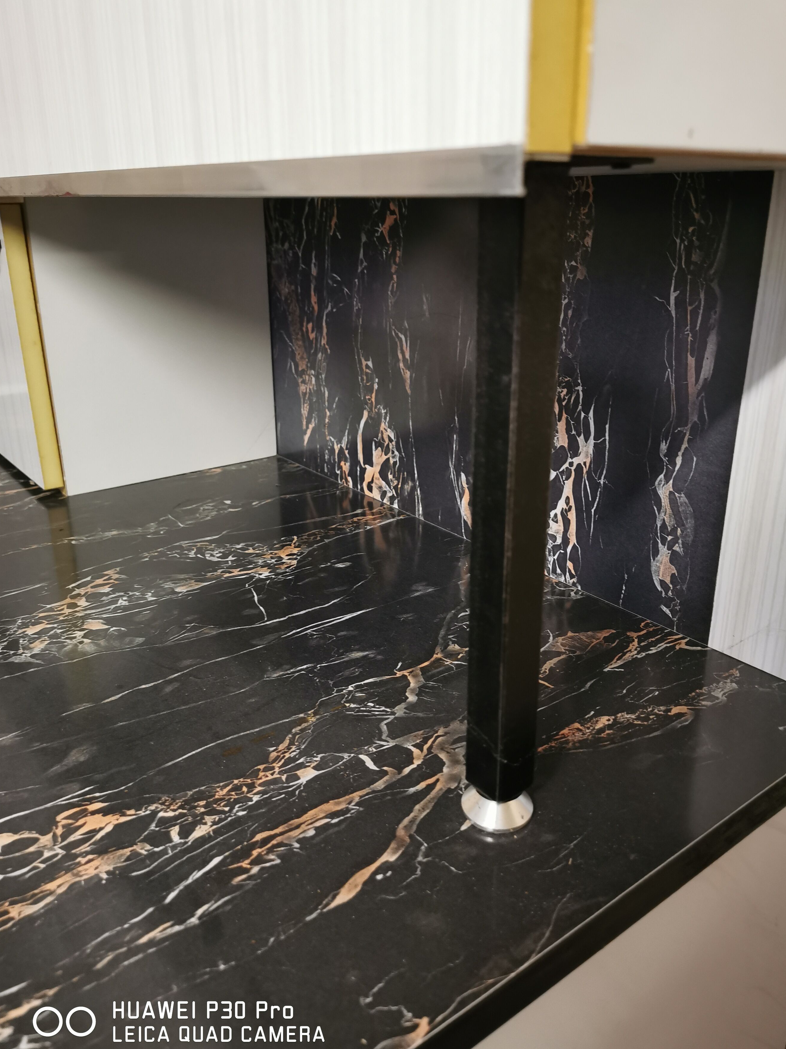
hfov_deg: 49.7
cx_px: 399
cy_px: 519
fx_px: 848
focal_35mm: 28
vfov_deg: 63.4
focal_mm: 5.56
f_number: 1.6
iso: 400
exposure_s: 1/33.3
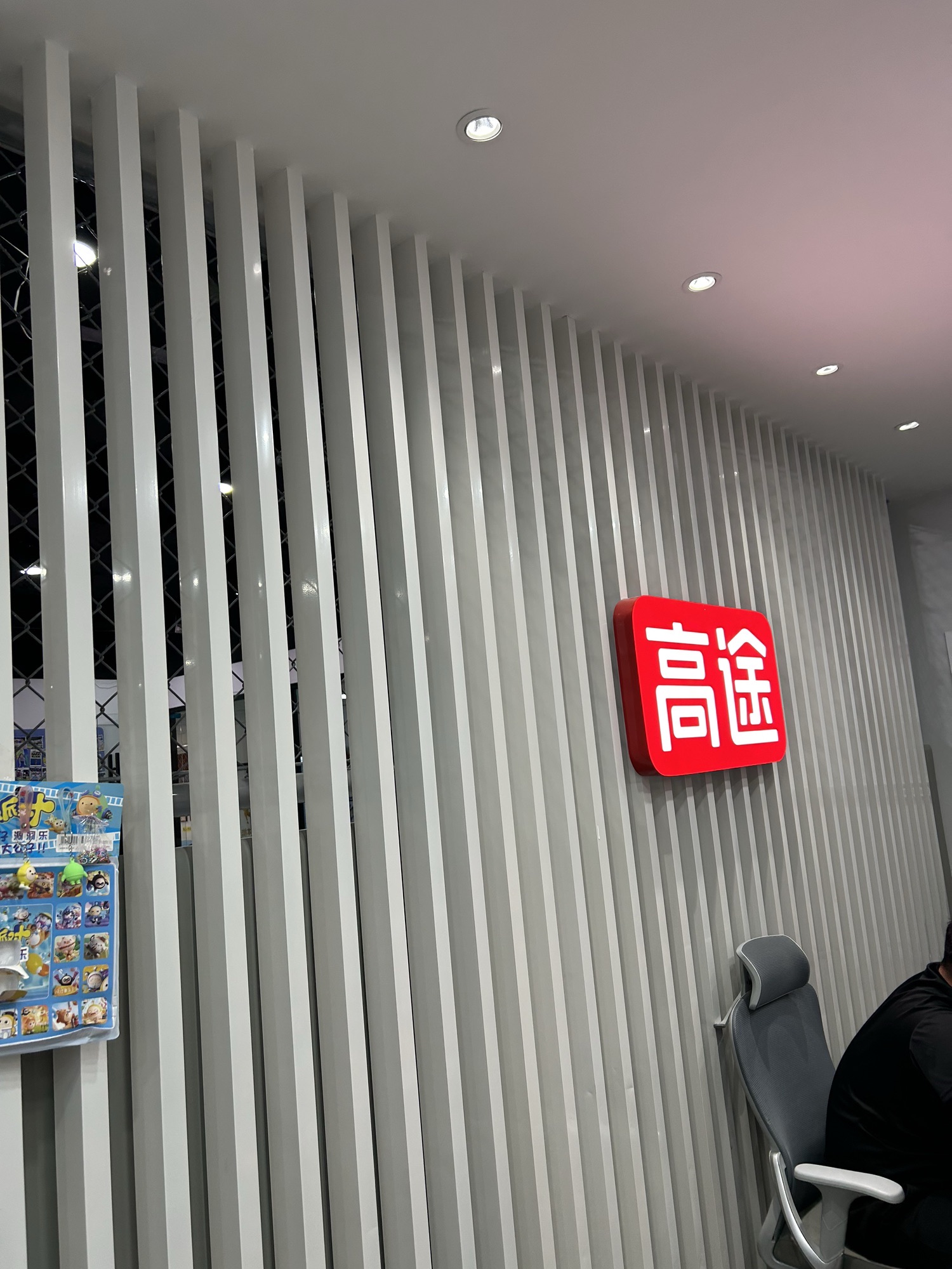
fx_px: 953
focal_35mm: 26
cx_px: 476
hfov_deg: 53.1
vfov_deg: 67.3
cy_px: 634
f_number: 1.5
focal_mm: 5.7
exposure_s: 1/100
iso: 50
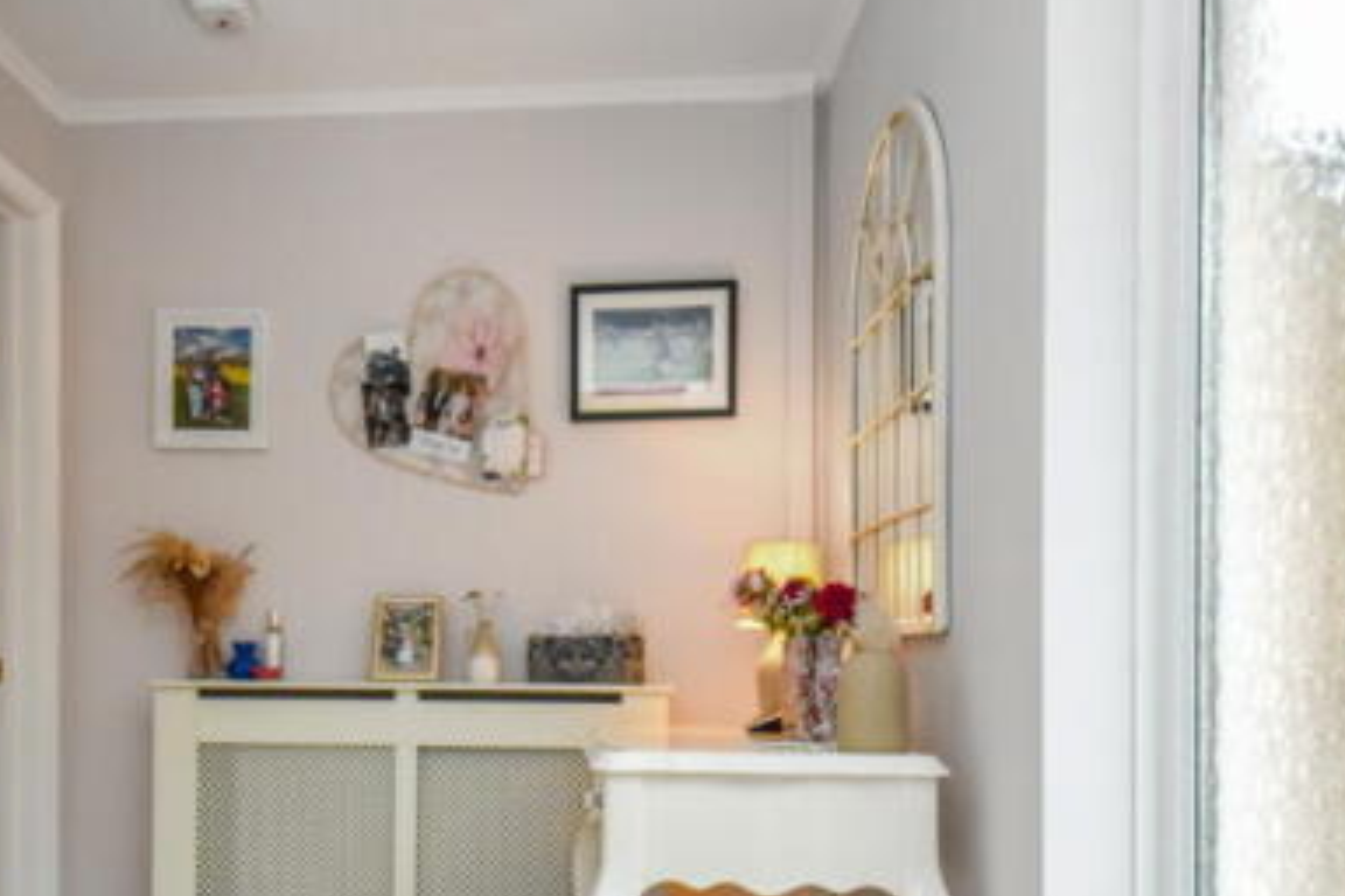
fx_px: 1099
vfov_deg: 42.5
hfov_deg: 62.0
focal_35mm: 29
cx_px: 499
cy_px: 709
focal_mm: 11.5
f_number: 4
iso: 1400
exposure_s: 1/125
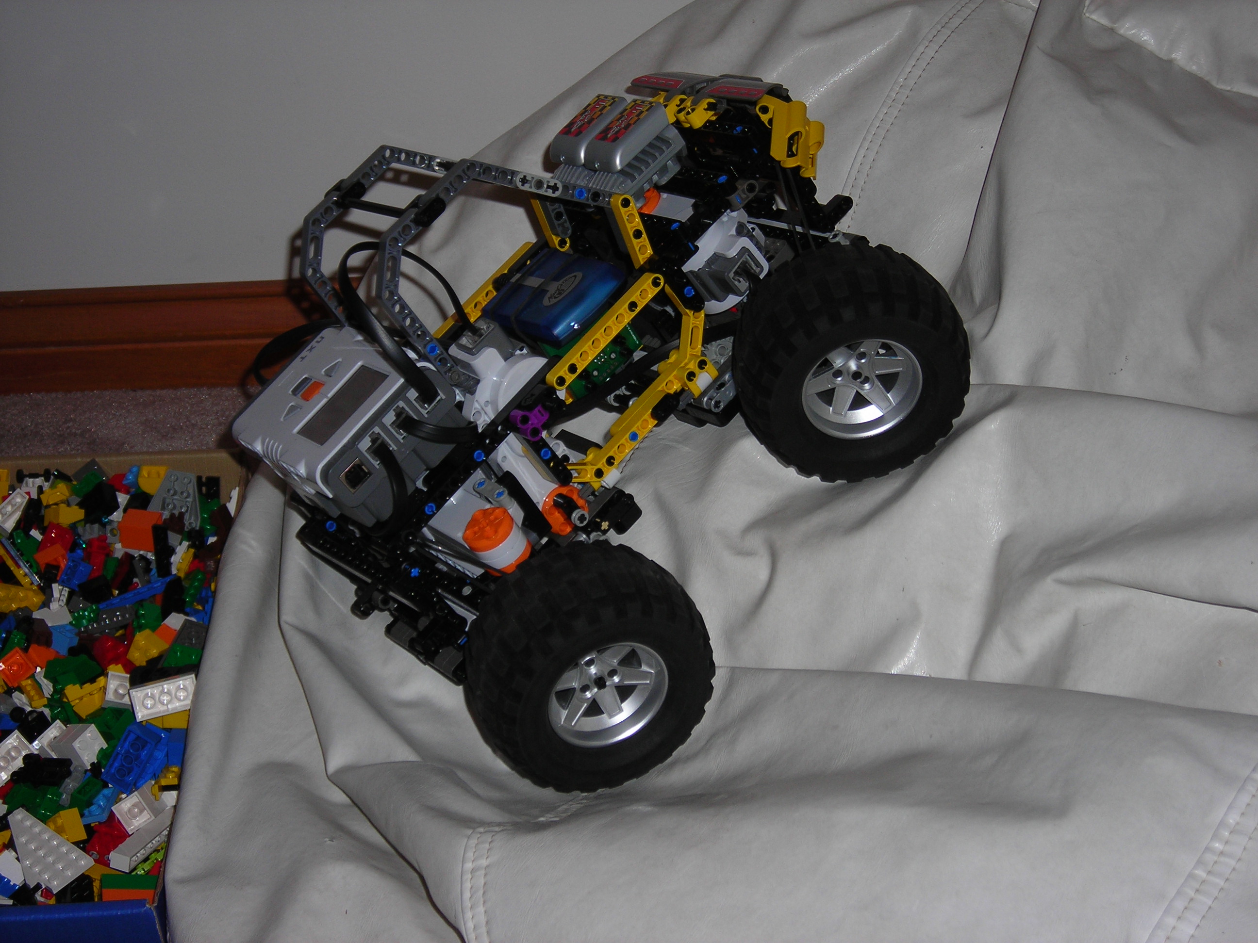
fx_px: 2362
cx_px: 629
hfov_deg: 29.8
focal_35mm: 65
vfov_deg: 22.6
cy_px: 472
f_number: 3.9
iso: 50
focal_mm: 10.8
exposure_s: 1/60.1
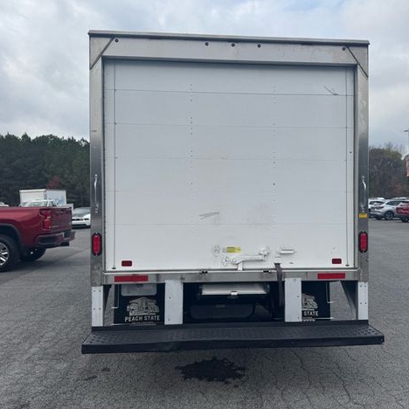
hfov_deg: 55.5
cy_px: 209
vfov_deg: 55.6
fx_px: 388
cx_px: 227
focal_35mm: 29
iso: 80
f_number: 1.78
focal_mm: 6.76
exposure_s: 1/3597
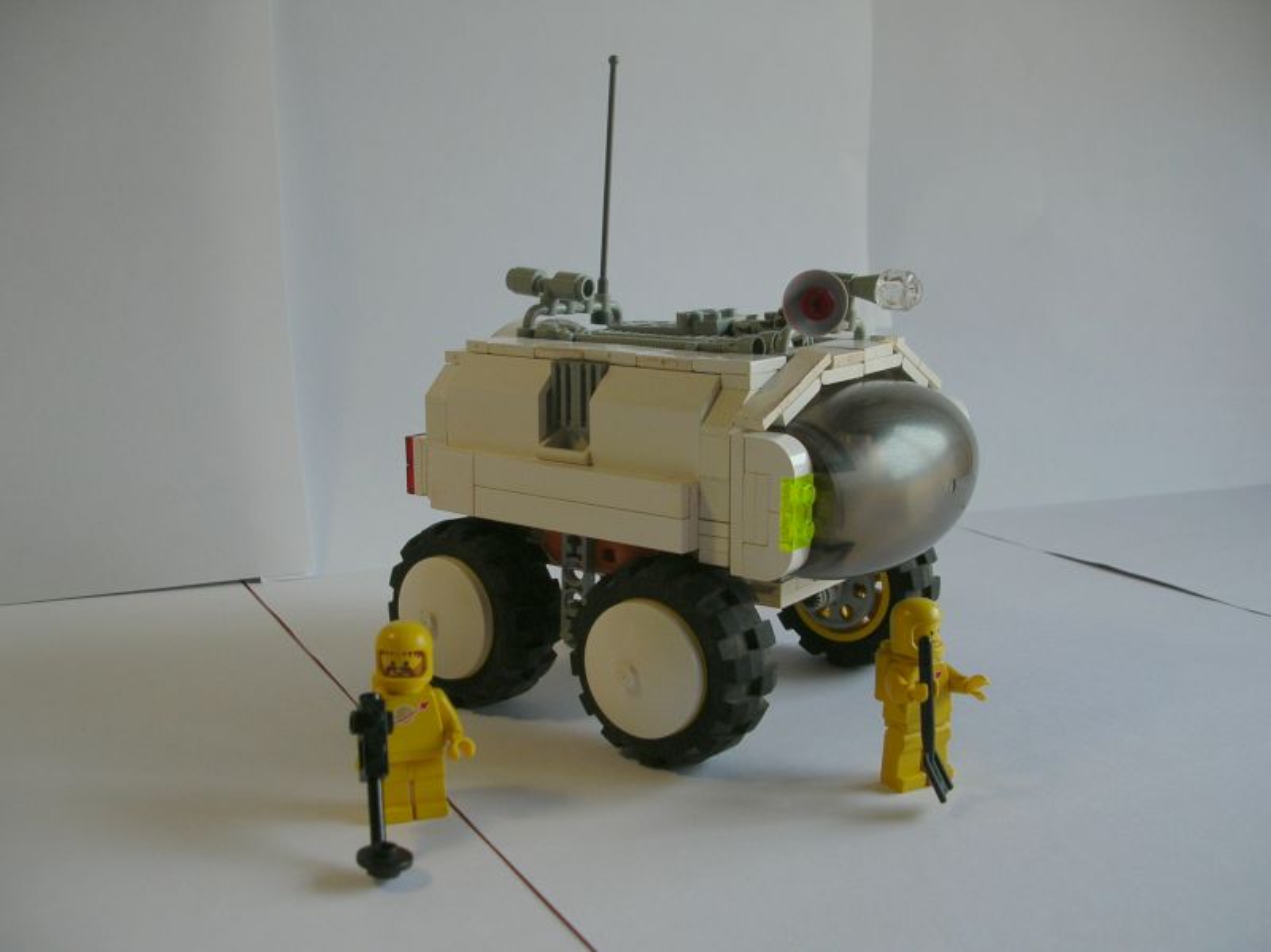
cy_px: 476
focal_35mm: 35
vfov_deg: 40.7
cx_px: 636
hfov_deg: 52.7
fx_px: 1284
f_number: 2.8
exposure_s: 1/53
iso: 50
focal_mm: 5.8
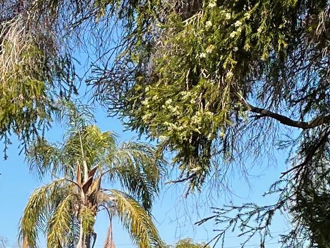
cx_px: 137
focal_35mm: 149
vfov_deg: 9.9
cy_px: 255
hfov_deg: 13.2
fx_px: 1420
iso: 32
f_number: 1.6
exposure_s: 1/2817
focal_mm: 4.2
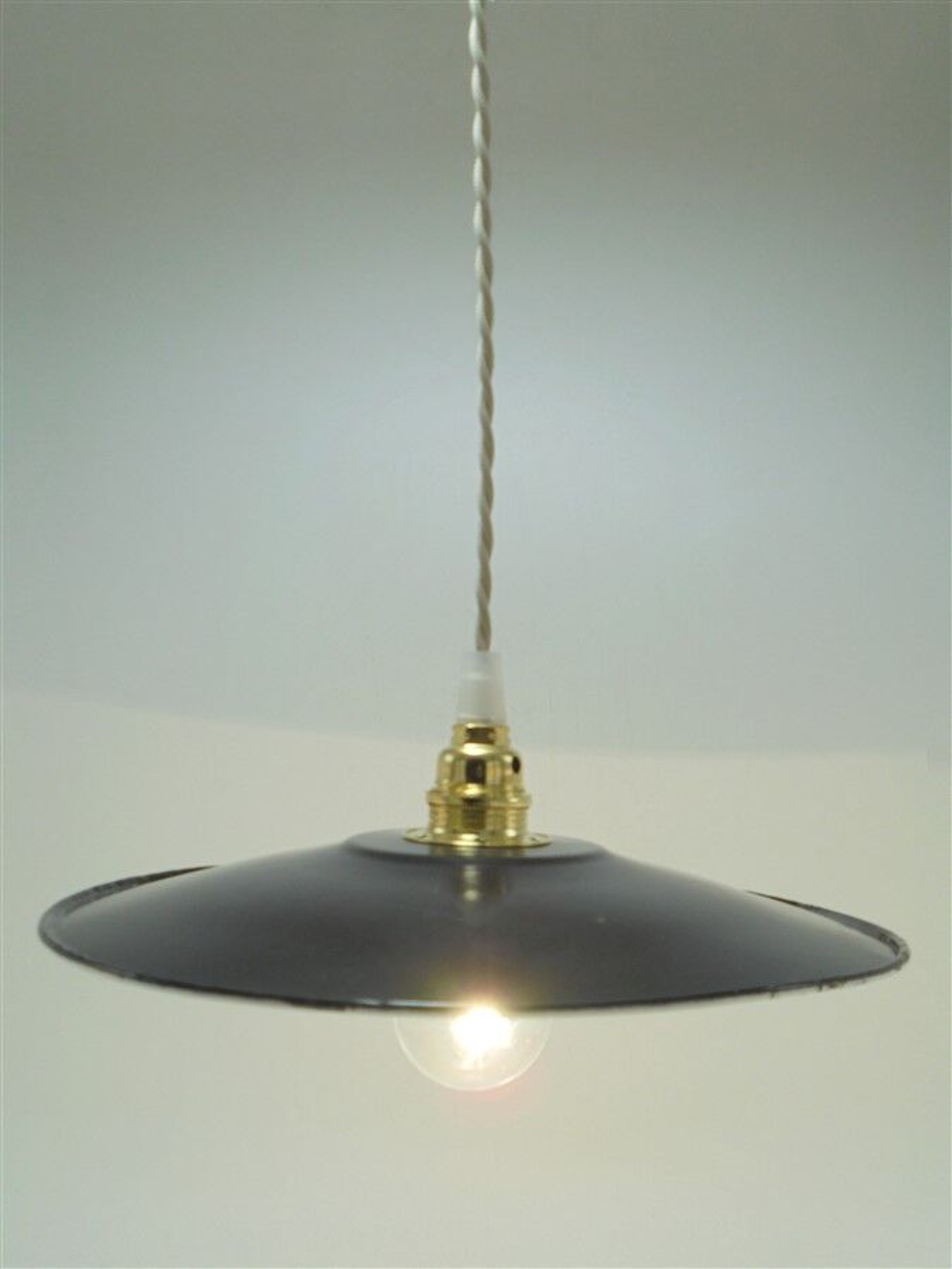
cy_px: 634
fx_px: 1577
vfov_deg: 43.9
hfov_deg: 33.6
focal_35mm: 43
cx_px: 476
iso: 100
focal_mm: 7.8
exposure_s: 1/100
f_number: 4.5
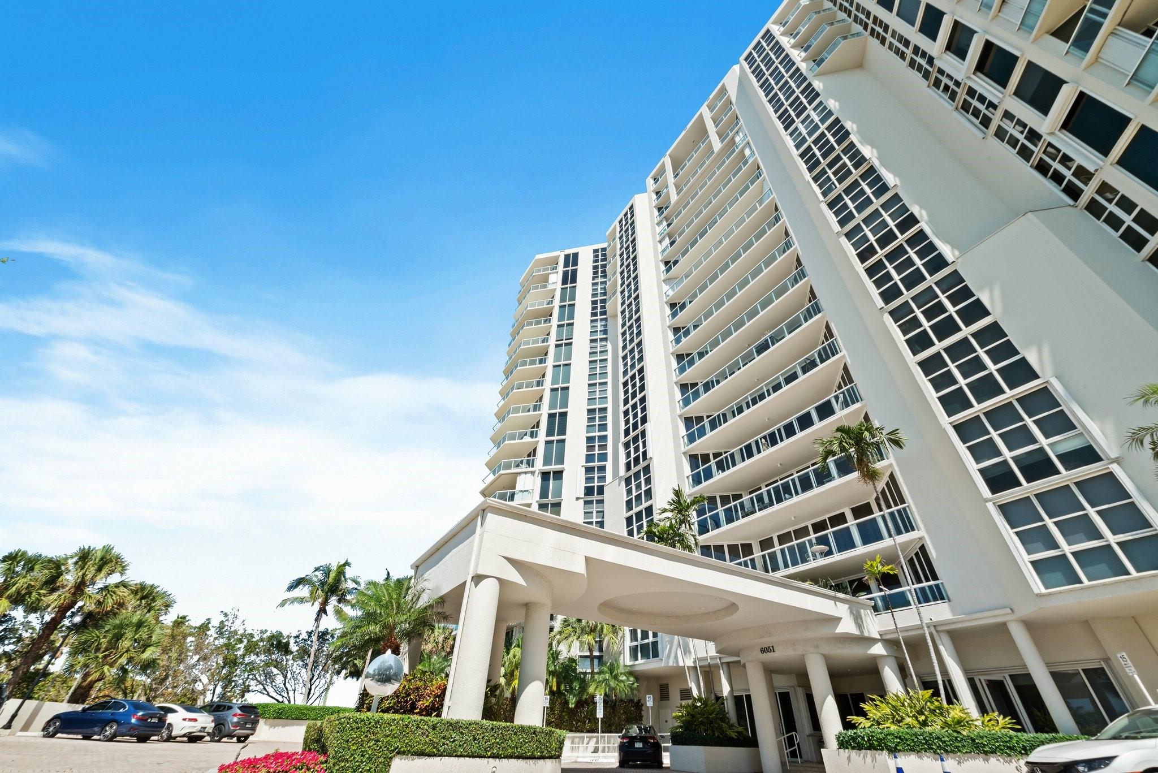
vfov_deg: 81.3
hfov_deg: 104.2
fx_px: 450
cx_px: 579
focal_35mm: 14
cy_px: 386
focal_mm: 14
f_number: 8
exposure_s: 1/100
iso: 200
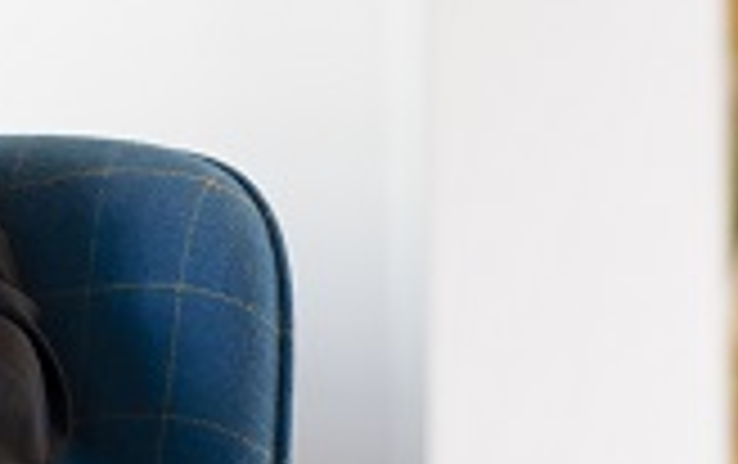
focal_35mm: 694
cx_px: -585
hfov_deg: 3.0
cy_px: 241
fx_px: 13978
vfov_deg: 1.9
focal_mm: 115
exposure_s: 1/160
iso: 800
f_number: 2.8
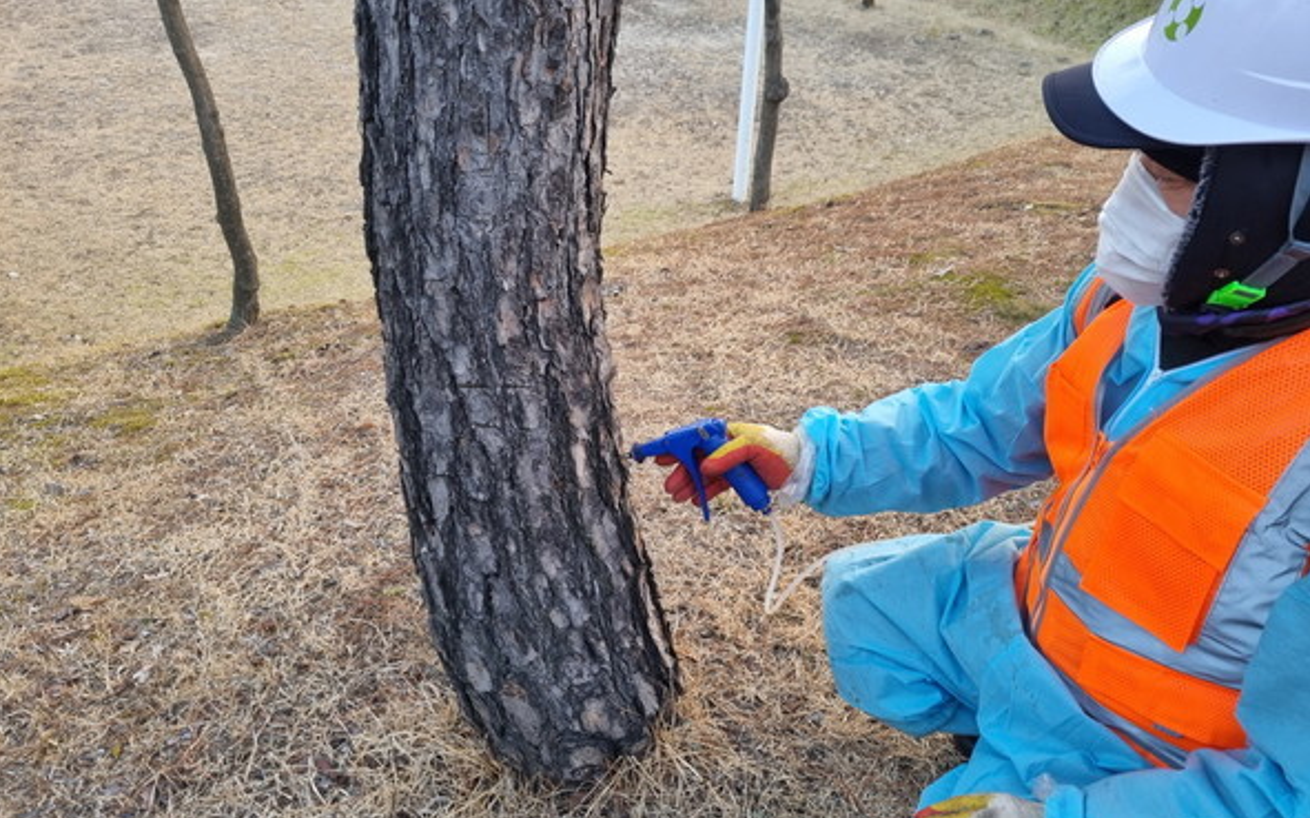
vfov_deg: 44.4
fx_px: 999
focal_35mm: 28
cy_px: 461
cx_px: 647
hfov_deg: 66.5
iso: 100
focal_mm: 5.4
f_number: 1.8
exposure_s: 1/120
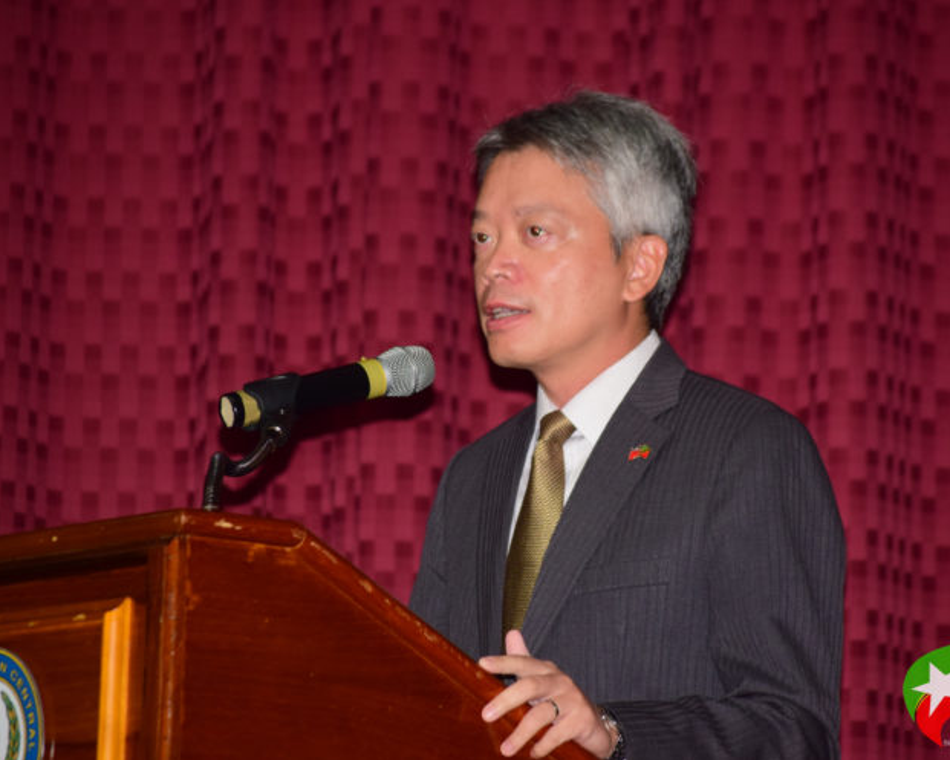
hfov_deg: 9.5
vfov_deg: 7.6
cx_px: 509
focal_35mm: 204
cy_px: 381
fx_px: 5737
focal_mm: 120
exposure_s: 1/125
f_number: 5.6
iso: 800
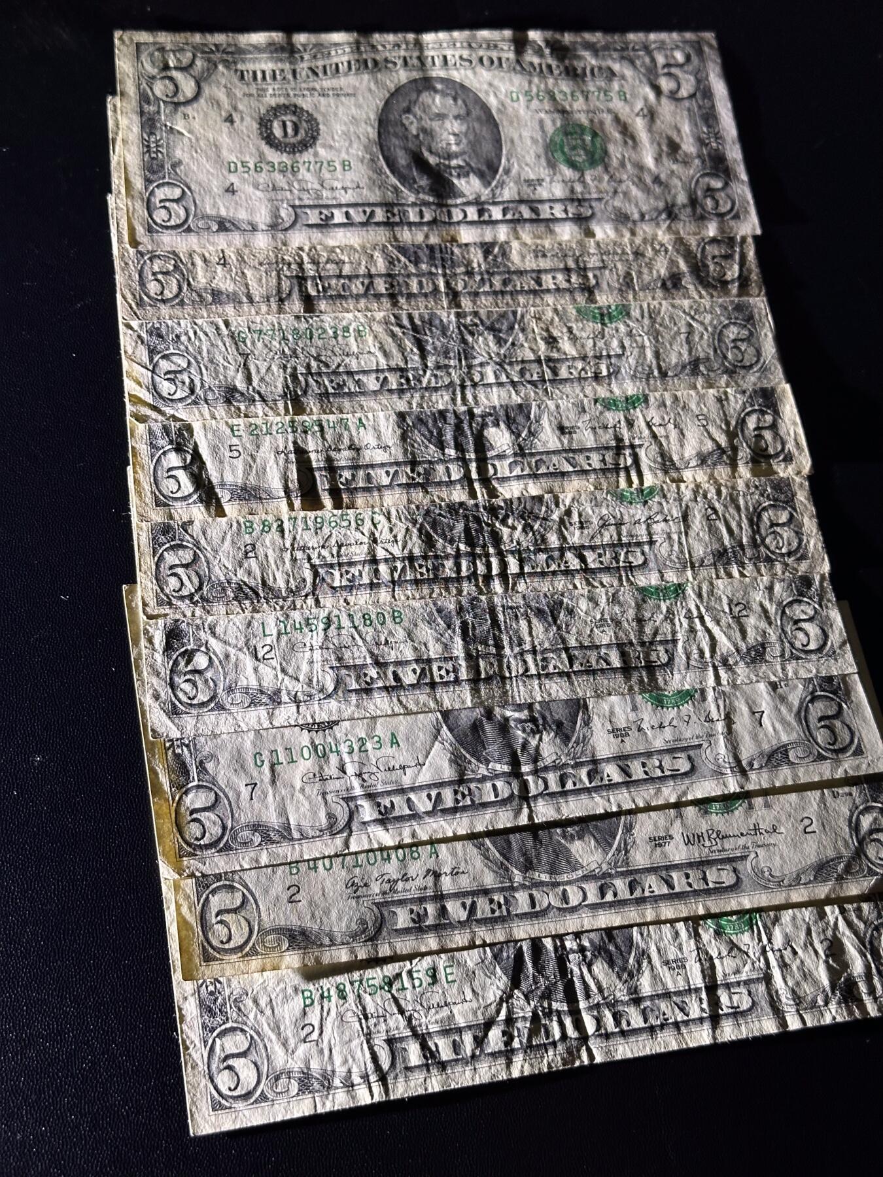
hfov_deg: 30.3
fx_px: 1633
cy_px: 588
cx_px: 442
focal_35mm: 48
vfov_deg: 39.7
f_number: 1.78
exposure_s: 1/50
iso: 160
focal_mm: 6.86
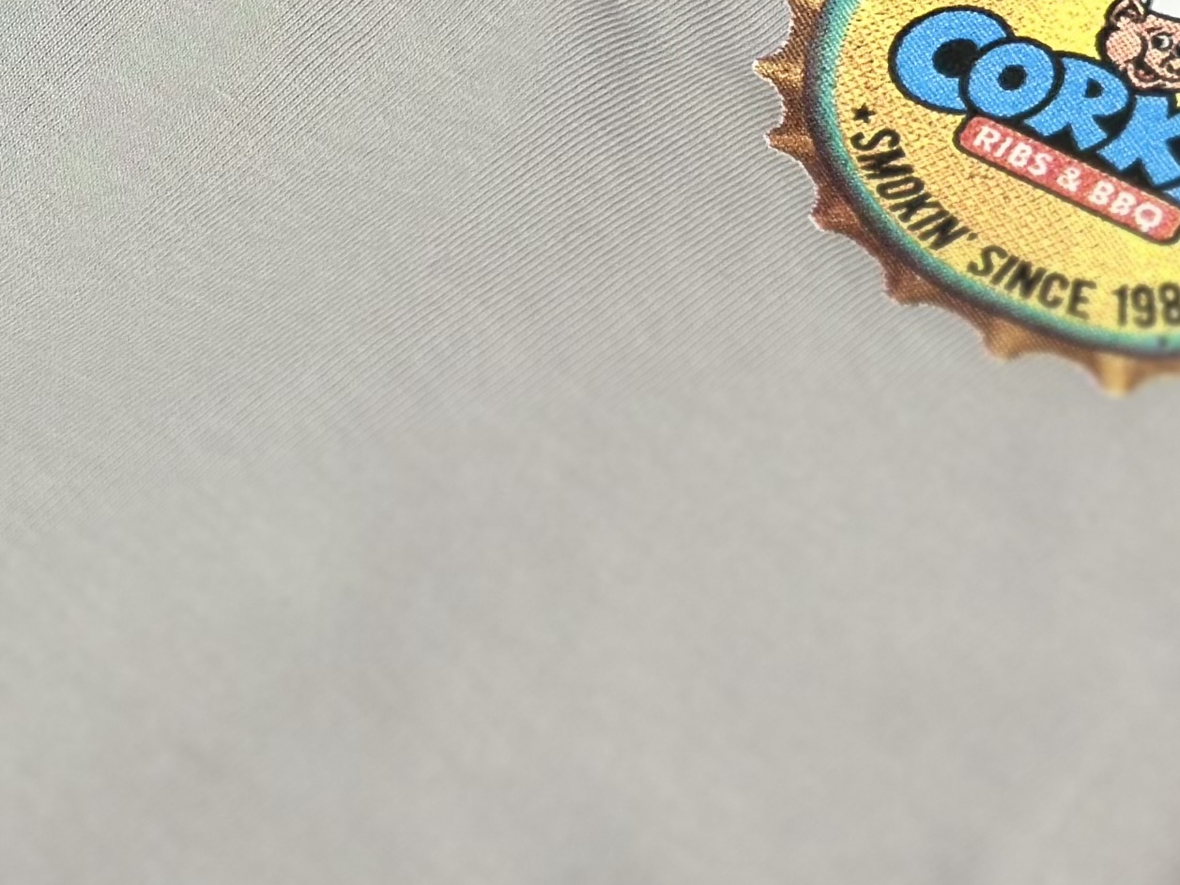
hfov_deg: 12.7
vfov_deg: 9.4
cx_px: 30
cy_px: -436
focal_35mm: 154
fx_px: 5250
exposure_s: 1/60
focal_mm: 6.86
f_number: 1.78
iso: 80
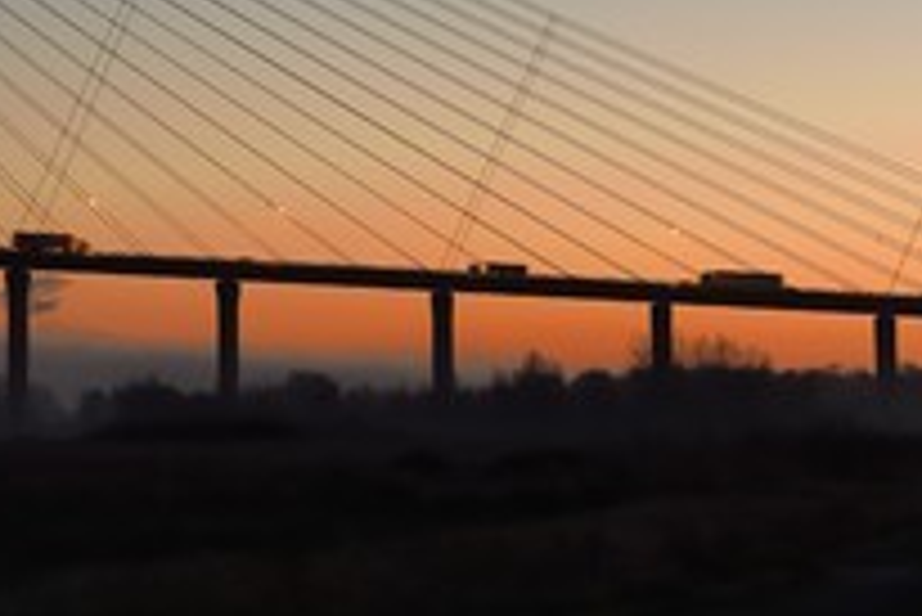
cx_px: 90
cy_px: 27
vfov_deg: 8.3
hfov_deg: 12.4
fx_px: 4203
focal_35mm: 164
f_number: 5.6
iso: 800
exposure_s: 1/15
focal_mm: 80
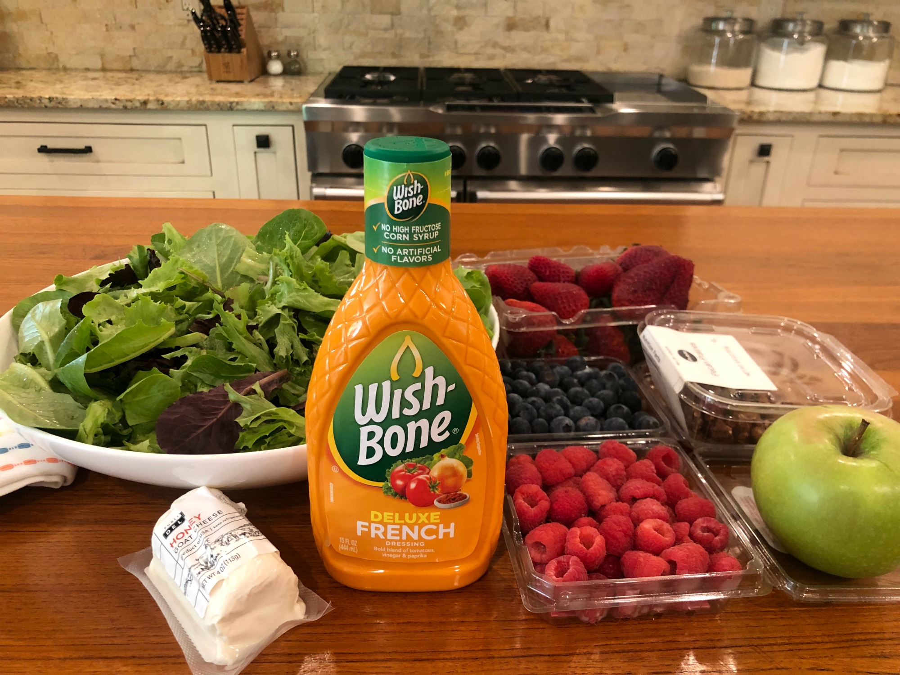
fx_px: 728
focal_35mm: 28
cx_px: 450
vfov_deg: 49.7
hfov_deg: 63.4
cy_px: 338
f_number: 1.8
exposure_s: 1/15
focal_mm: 4
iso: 100
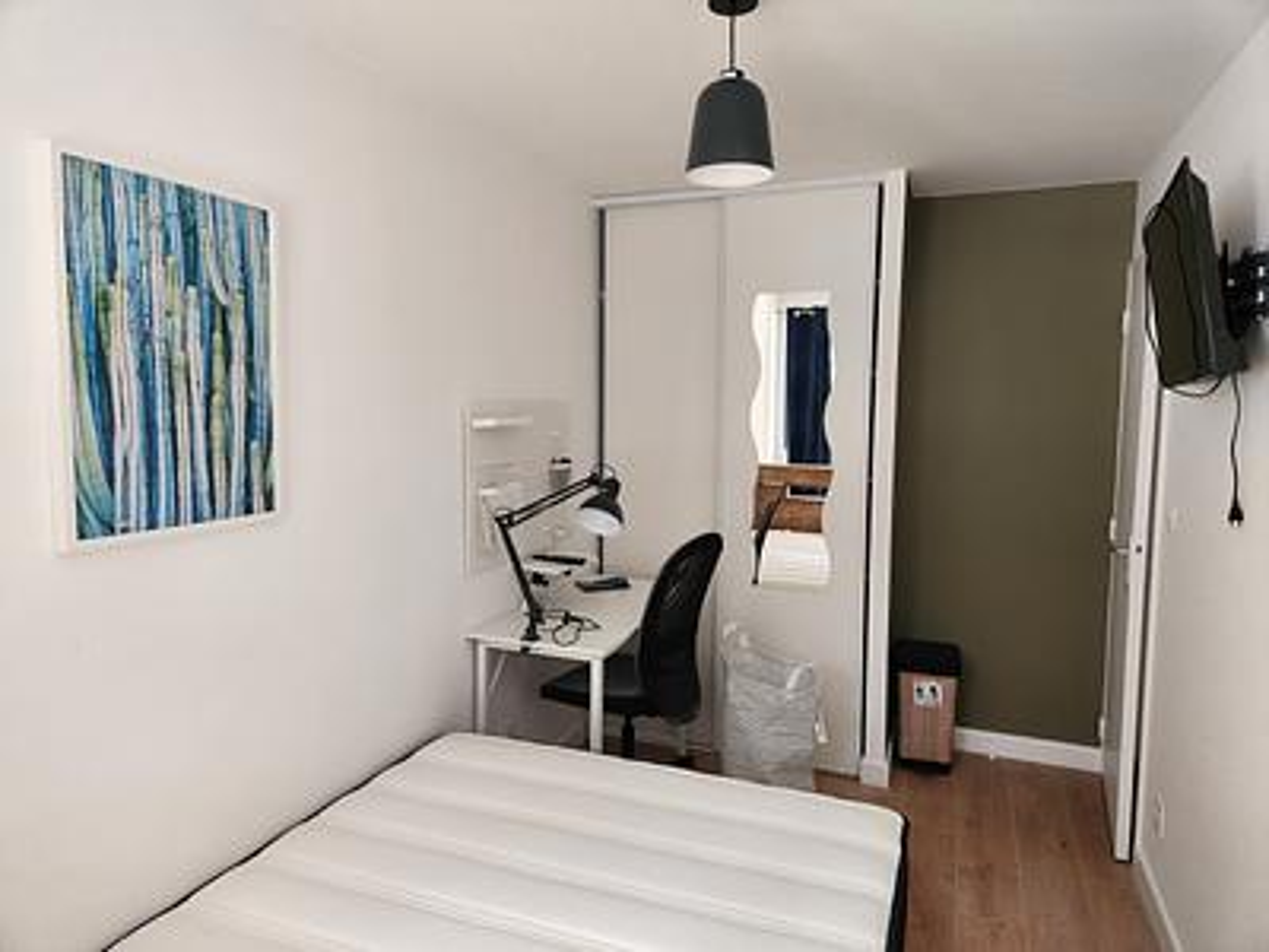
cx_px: 634
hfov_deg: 73.9
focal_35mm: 23
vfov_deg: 58.9
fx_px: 843
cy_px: 476
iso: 320
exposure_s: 1/100
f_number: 1.8
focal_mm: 5.4
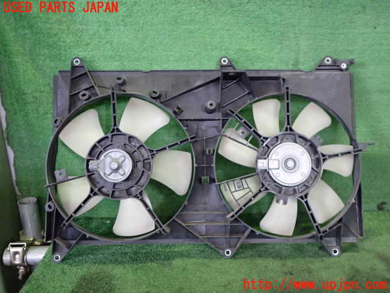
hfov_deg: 60.0
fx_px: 338
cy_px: 146
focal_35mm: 30
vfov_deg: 46.8
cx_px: 195
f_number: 2.3
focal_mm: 5.4
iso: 500
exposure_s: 1/30
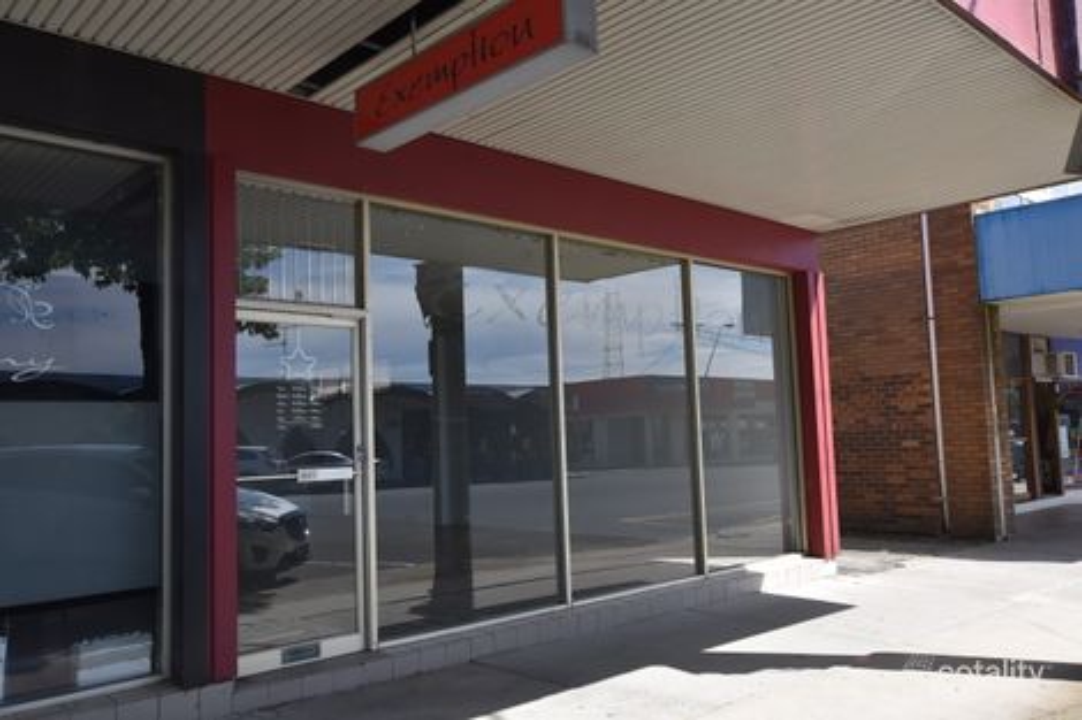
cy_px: 360
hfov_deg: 61.9
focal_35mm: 30
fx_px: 901
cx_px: 541
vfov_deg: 43.6
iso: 640
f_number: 8
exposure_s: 1/500
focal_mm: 20
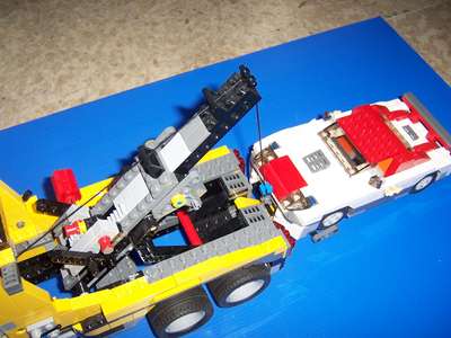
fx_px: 469
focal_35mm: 36
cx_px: 226
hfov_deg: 51.4
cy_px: 169
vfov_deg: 39.7
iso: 80
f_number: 2.8
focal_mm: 6.2
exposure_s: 1/60
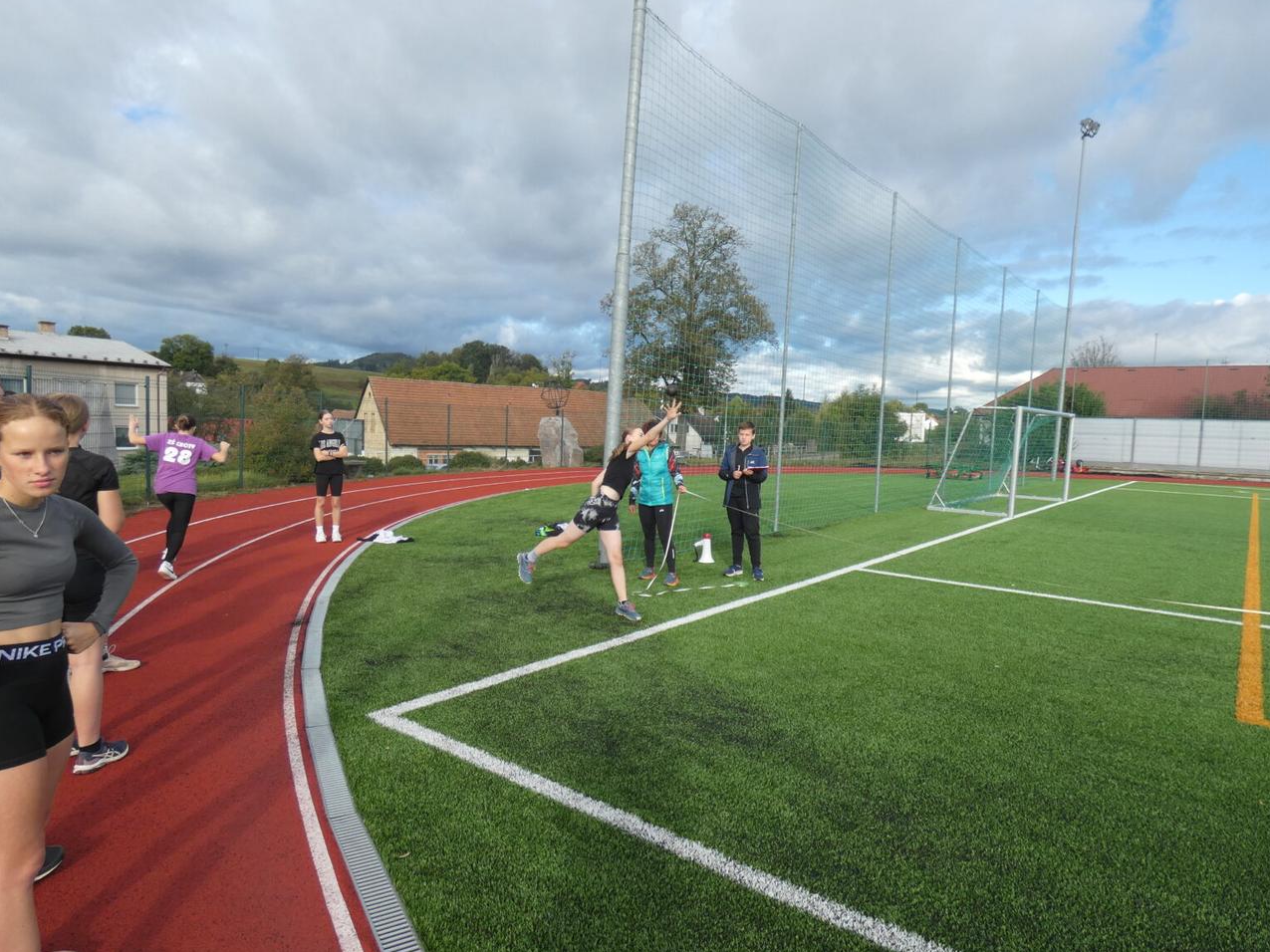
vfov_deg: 63.4
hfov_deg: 79.0
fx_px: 770
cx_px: 633
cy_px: 492
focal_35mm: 21
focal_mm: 3.6
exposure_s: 1/640
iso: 80
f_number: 2.8
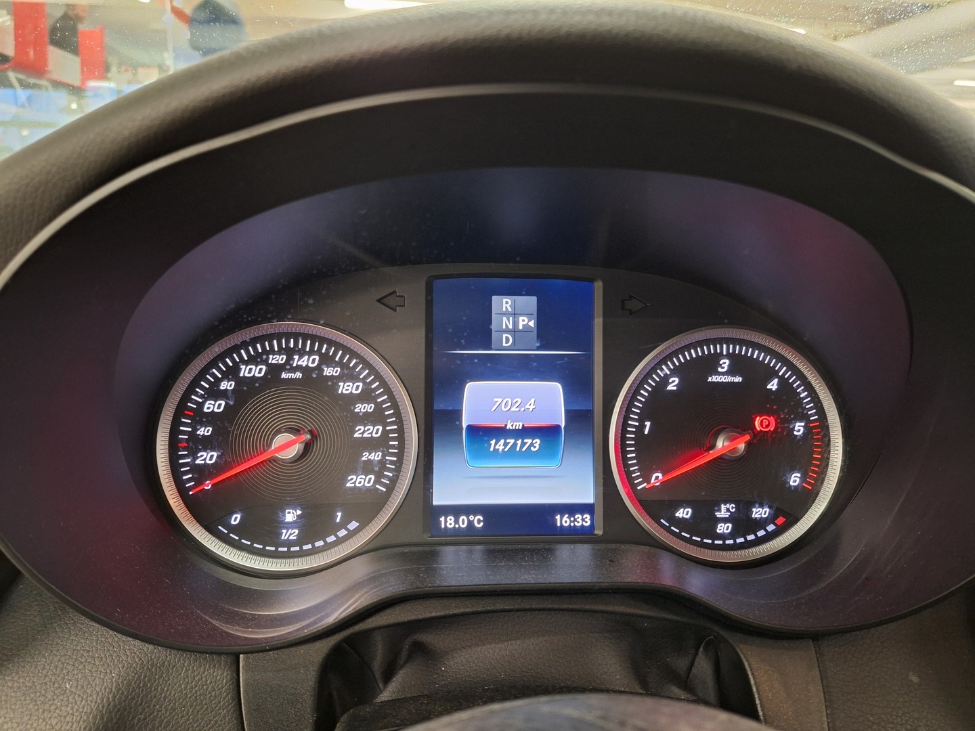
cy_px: 366
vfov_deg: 58.9
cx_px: 488
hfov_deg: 73.9
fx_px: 648
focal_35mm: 23
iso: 500
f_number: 1.8
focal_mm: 5.54
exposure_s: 1/20
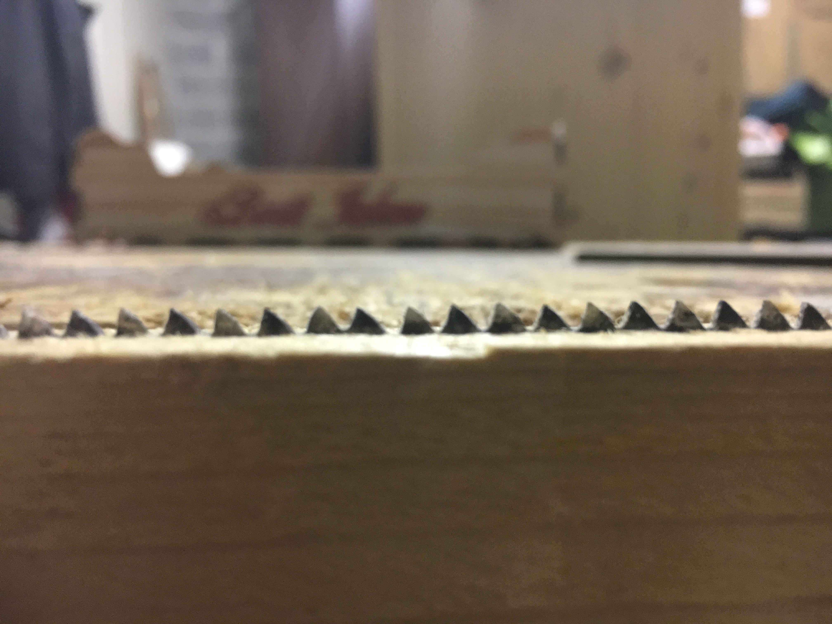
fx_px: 697
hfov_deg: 61.7
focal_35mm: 29
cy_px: 312
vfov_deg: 48.2
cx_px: 416
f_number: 2.2
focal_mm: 4.15
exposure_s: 1/17
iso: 200
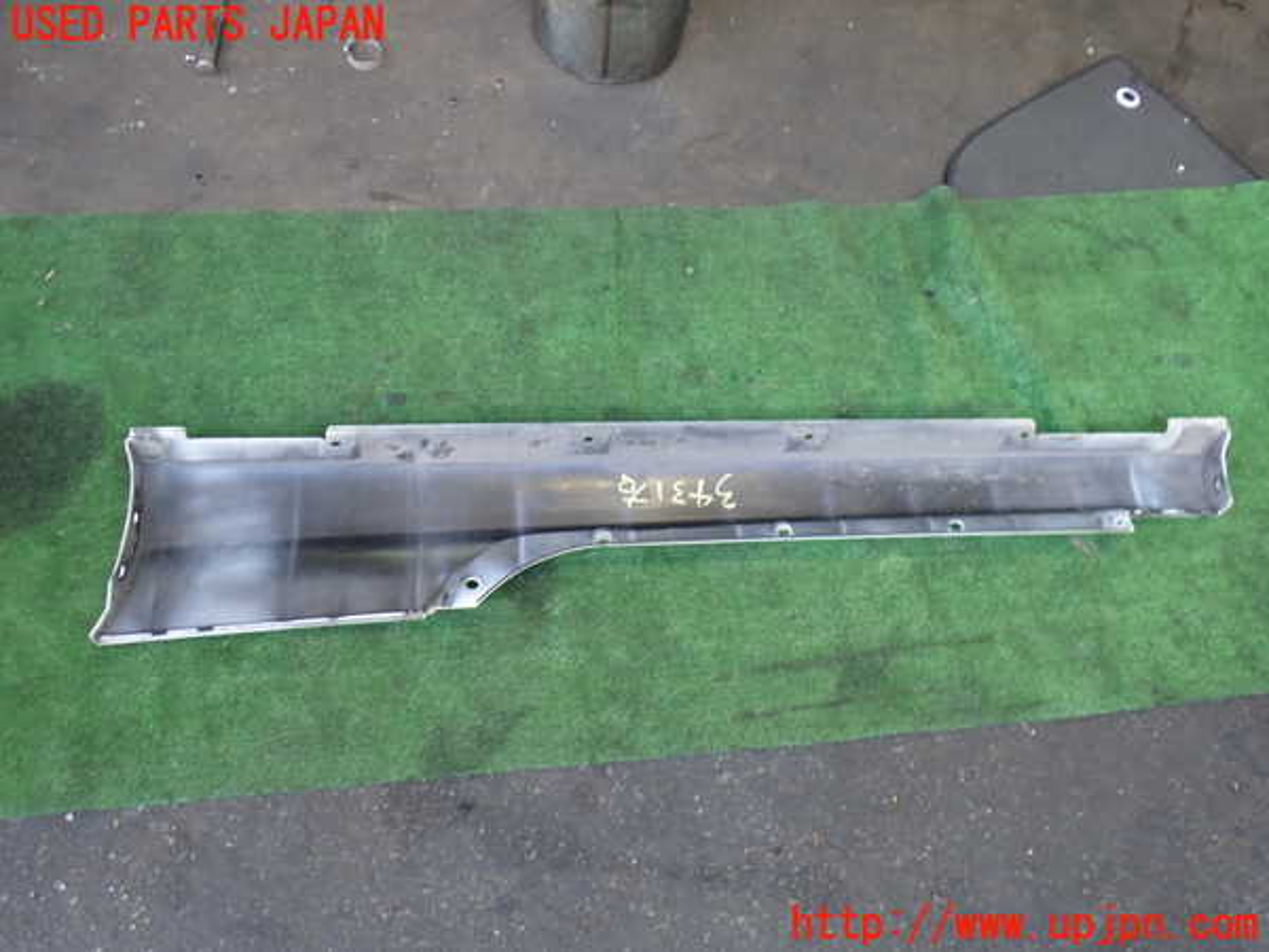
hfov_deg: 60.0
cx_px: 634
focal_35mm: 30
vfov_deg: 46.8
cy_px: 476
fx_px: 1100
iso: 200
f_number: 2.3
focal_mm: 5.4
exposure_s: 1/40
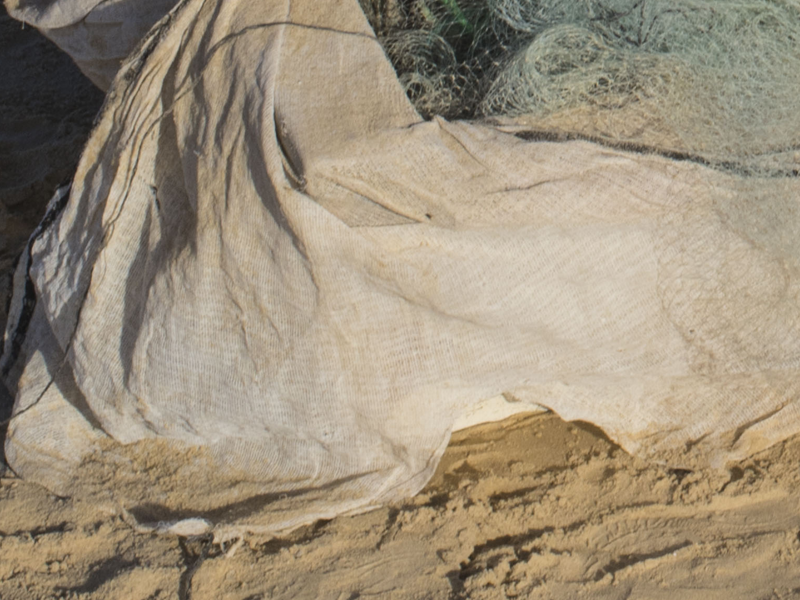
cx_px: 1357
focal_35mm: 232
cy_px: -634
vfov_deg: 6.2
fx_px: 5363
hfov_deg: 8.3
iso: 200
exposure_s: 1/160
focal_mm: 55
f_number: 18
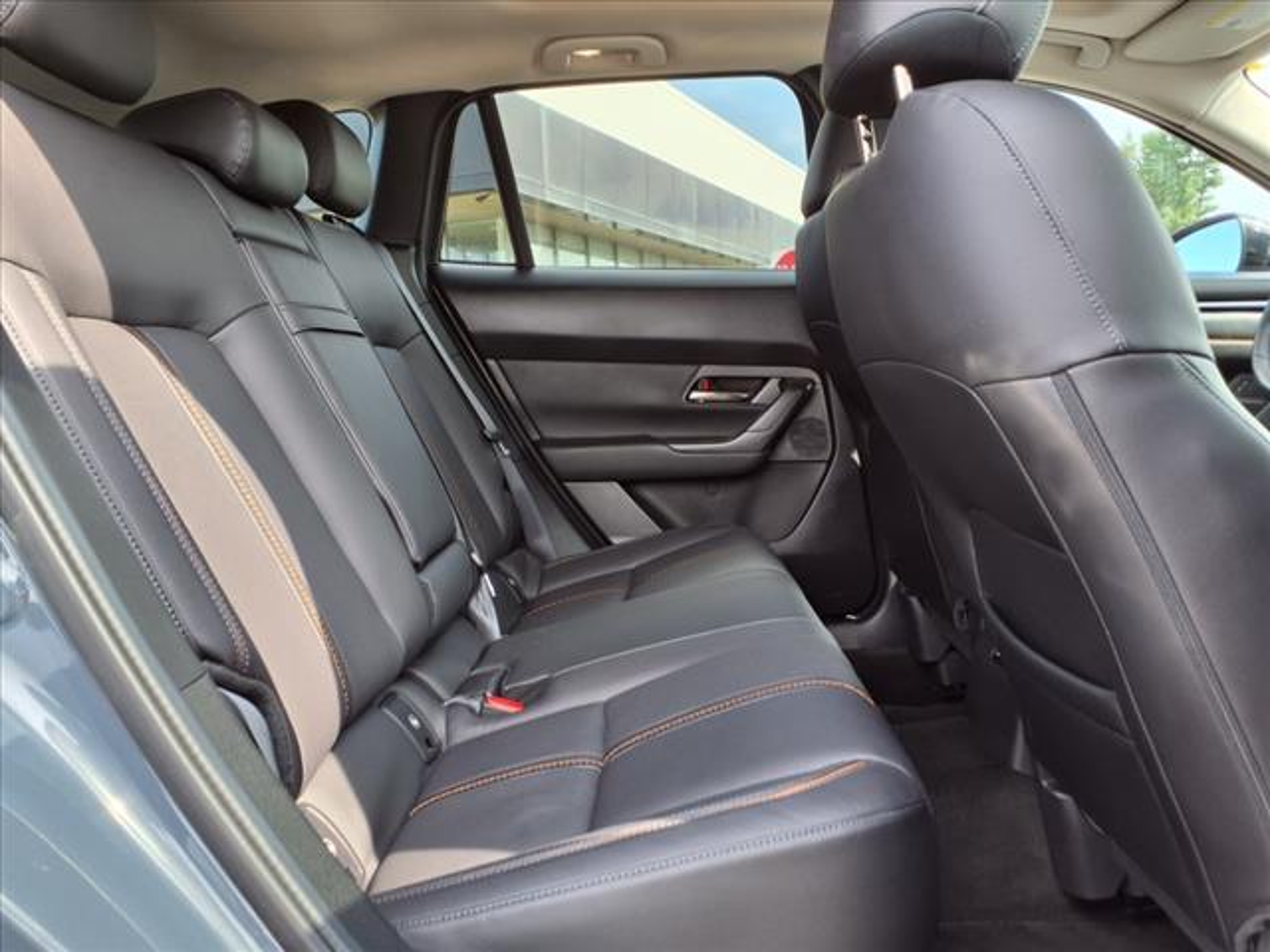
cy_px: 476
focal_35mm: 27
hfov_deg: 65.3
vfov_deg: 51.4
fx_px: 991
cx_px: 635
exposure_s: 1/120
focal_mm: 3.58
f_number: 1.9
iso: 40
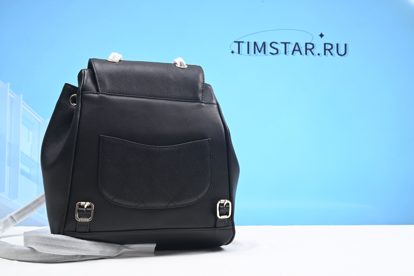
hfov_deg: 47.4
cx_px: 207
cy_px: 138
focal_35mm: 41
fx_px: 472
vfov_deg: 32.7
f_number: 16
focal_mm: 41
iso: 125
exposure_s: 1/2
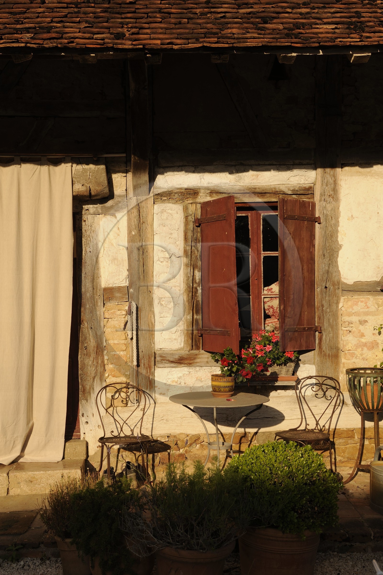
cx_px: 192
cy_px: 288
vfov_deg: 43.6
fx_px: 719
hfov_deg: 29.8
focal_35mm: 45
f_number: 14
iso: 200
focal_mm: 45
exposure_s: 1/160
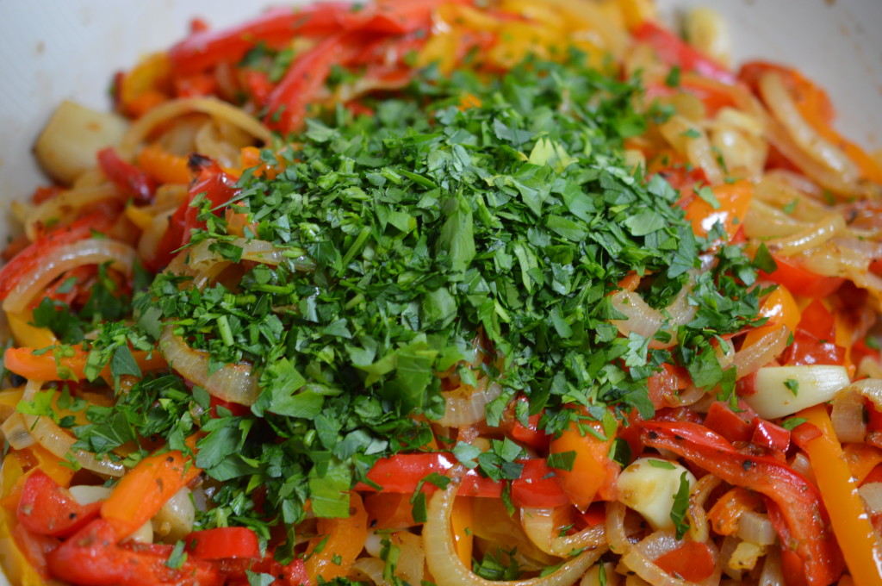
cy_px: 293
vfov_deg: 22.6
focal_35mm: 60
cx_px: 441
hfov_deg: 33.4
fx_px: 1468
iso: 560
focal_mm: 40
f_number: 3
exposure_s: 1/60
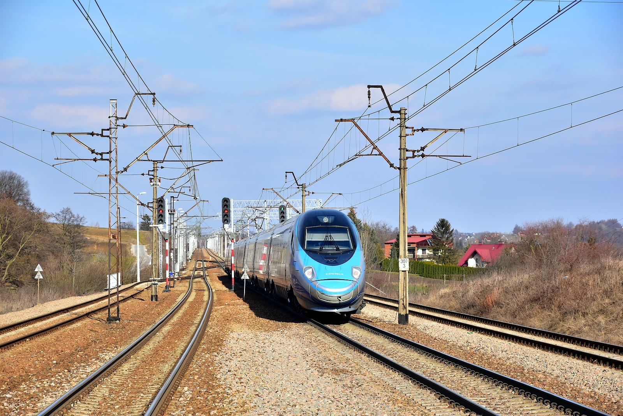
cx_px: 312
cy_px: 208
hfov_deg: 19.5
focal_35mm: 105
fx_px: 1817
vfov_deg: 13.0
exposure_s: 1/640
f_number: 5.6
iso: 160
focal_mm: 70
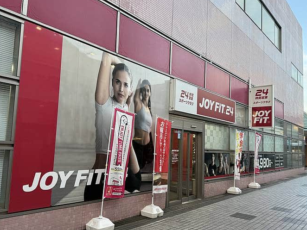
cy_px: 120
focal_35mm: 29
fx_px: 257
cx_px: 150
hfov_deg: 61.6
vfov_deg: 48.2
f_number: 1.78
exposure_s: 1/100
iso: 64
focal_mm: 6.76
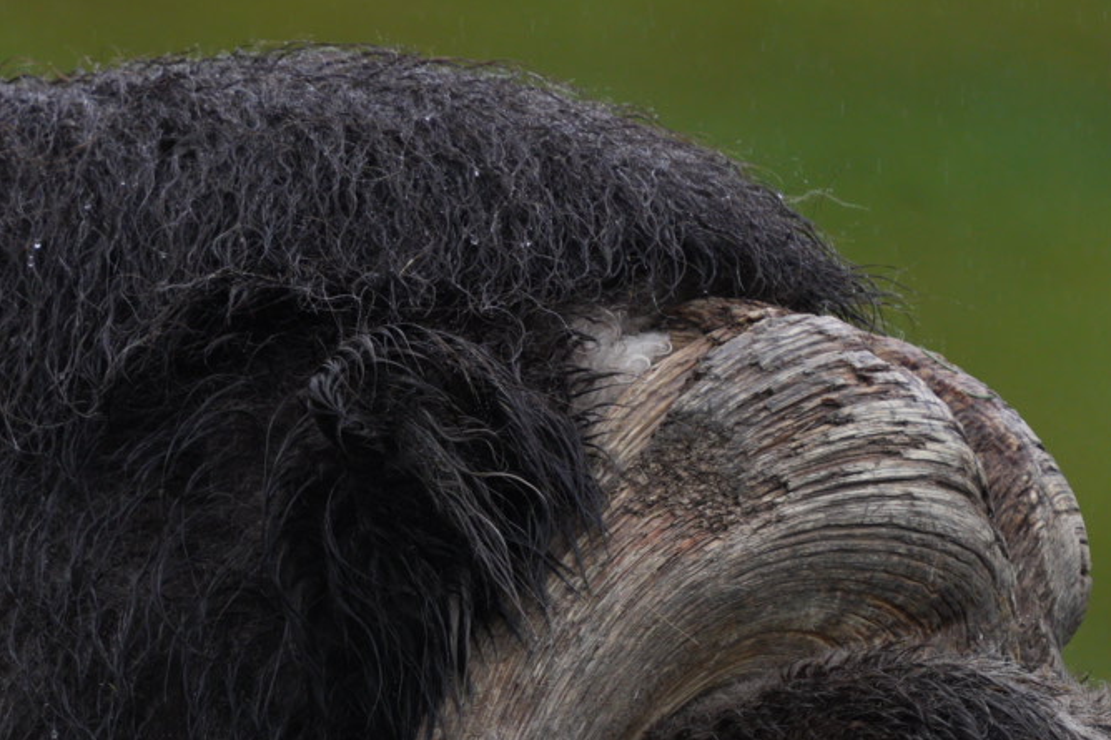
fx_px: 44827
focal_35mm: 1453
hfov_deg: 1.4
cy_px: 896
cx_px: 509
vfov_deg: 0.9
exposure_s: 1/400
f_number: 6.3
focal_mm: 600
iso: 1000
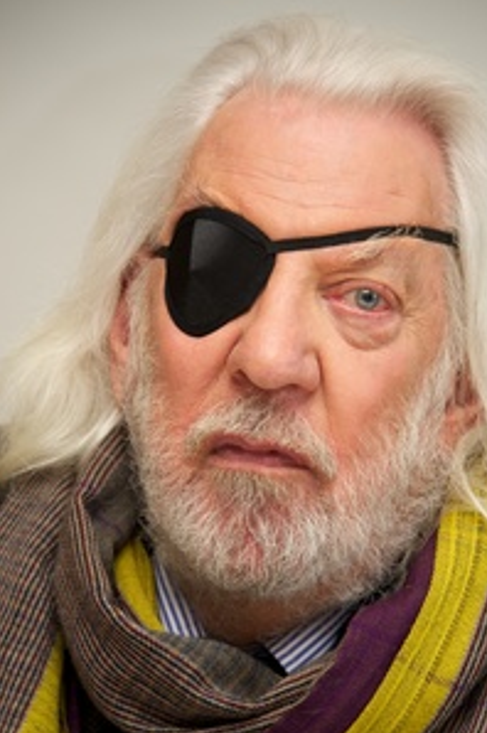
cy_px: 453
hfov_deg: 5.4
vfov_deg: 8.1
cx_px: 285
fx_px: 5186
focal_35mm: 255
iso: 400
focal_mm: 190
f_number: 5.6
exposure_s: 1/50
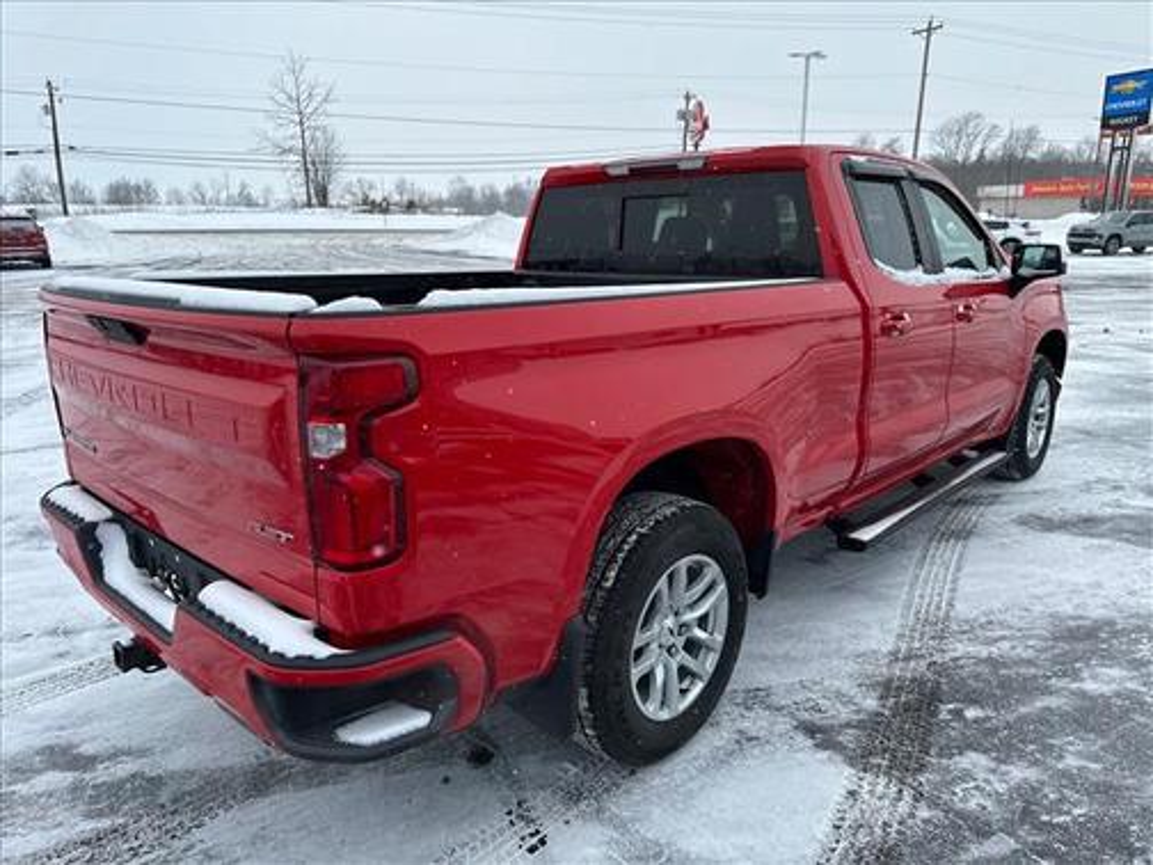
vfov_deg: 56.8
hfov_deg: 71.6
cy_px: 432
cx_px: 576
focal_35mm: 24
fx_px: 799
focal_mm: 6.86
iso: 80
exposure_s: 1/2525
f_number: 1.78
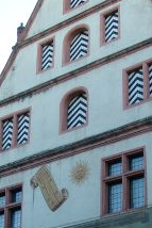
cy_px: 195
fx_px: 626
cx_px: 43
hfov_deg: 13.8
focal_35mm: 99
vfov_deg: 20.3
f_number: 4
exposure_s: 1/128
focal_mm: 7.13
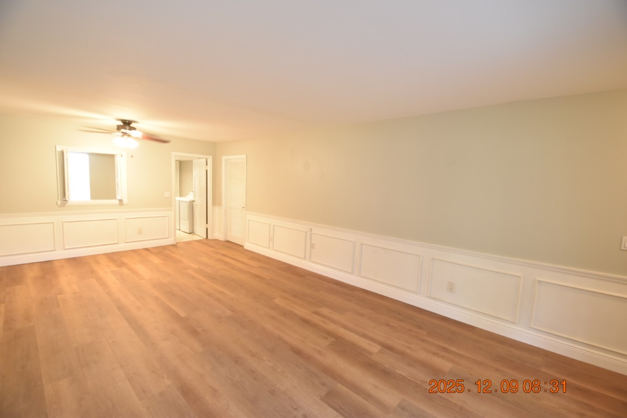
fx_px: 261
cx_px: 314
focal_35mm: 15
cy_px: 209
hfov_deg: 100.4
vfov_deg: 77.3
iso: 800
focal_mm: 10
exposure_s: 1/20
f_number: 3.5
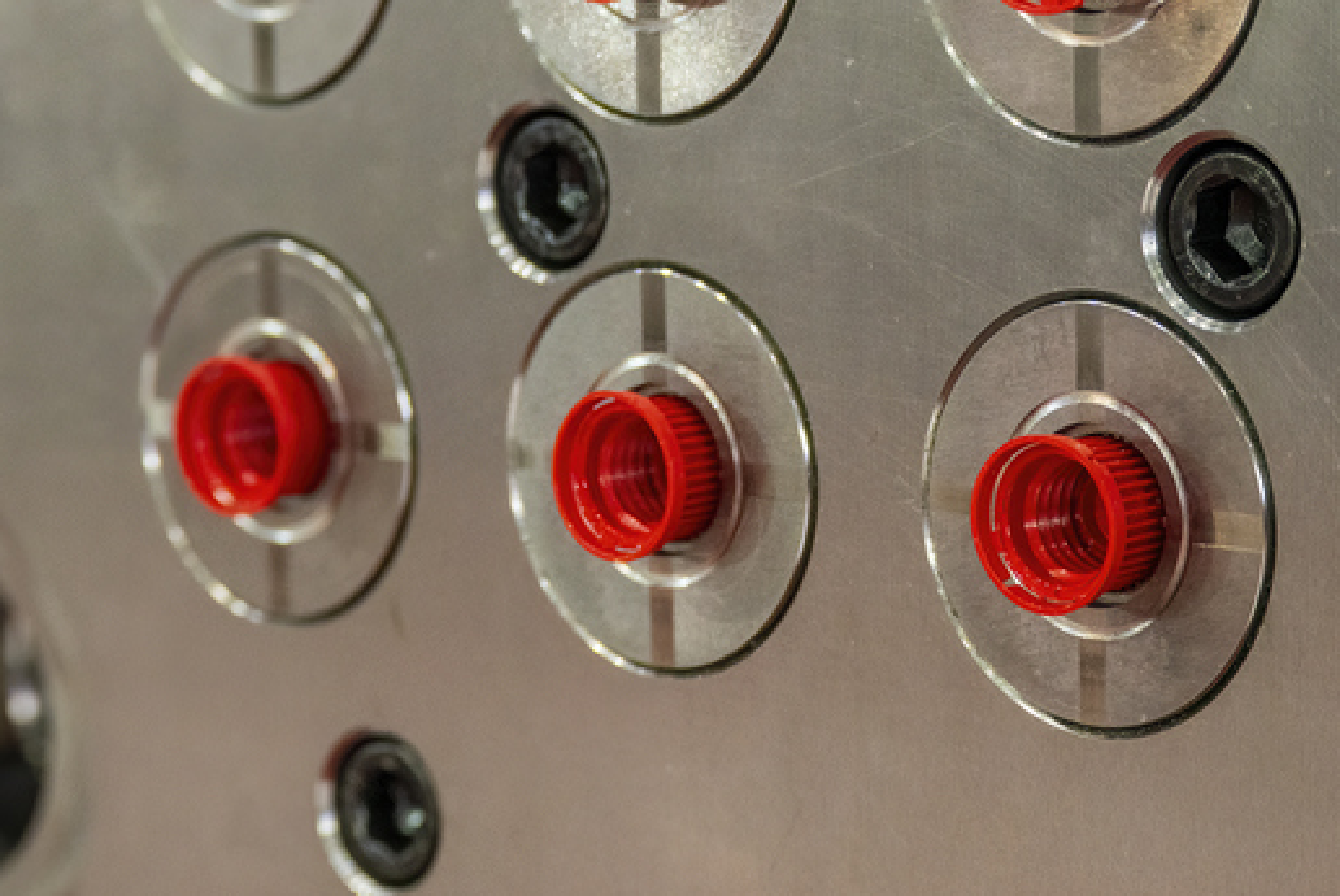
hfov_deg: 14.3
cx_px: 582
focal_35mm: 143
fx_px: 5327
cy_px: 391
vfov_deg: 9.6
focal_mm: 68
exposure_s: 1/125
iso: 2000
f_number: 4.8
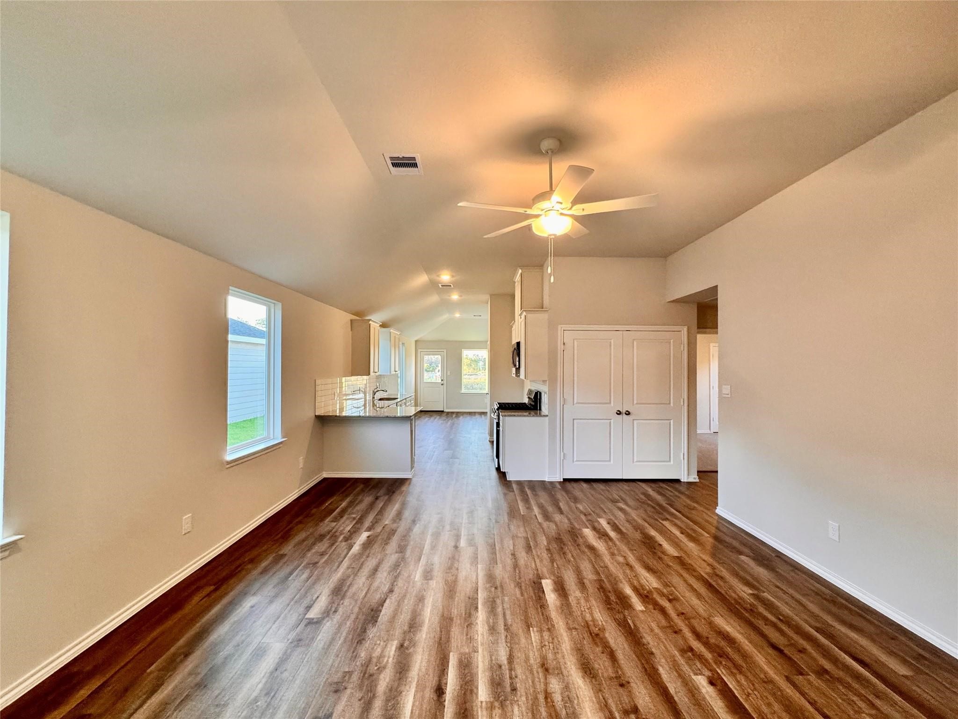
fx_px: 387
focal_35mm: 14
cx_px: 479
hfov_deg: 102.1
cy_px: 360
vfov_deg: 85.7
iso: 250
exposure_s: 1/120
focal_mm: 2.22
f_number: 2.2
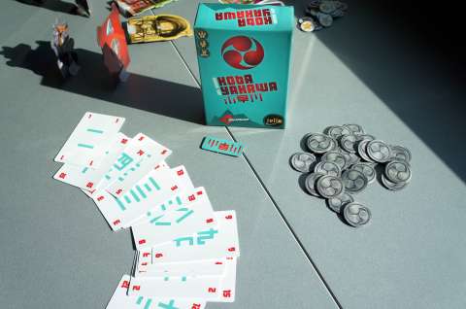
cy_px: 154
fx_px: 426
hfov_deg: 57.3
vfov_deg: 39.8
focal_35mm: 33
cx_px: 233
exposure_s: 1/400
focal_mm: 22
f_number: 6.3
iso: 200
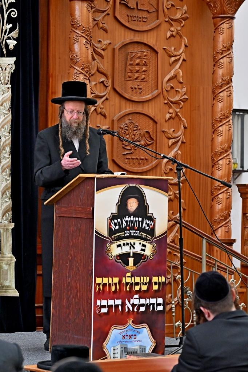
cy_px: 186
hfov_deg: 12.0
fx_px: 1179
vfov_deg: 18.0
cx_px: 124
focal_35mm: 114
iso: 1000
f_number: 4
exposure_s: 1/320
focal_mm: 76
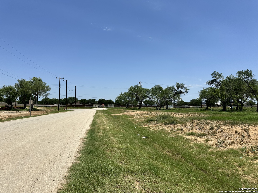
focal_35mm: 24
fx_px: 179
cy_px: 96
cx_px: 129
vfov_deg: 56.8
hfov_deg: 71.6
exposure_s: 1/7042
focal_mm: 6.86
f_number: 1.78
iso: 80
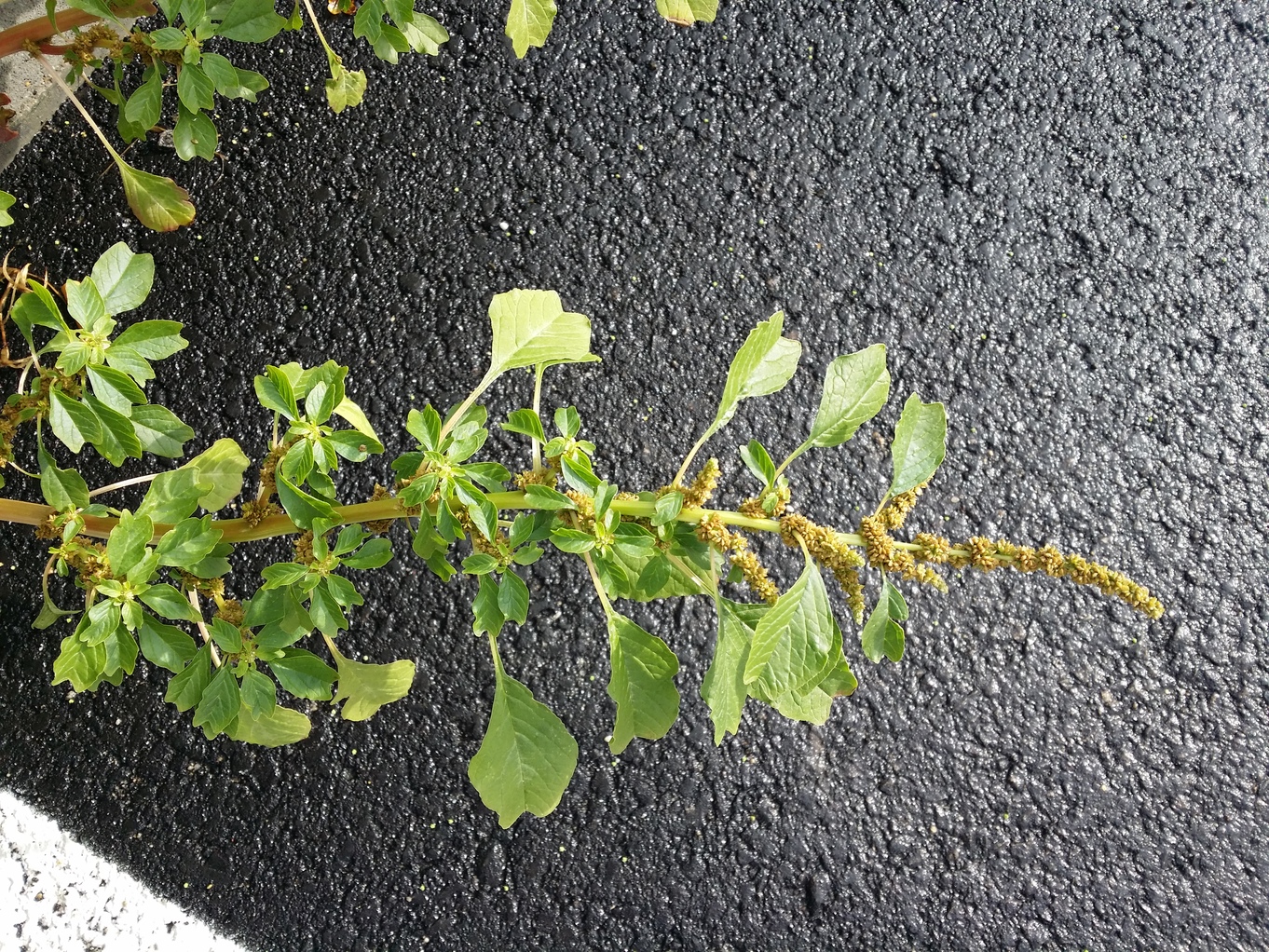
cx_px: 634
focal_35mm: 31
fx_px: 1137
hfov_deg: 58.3
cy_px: 476
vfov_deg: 45.5
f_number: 2.2
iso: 50
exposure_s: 1/253
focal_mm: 4.13
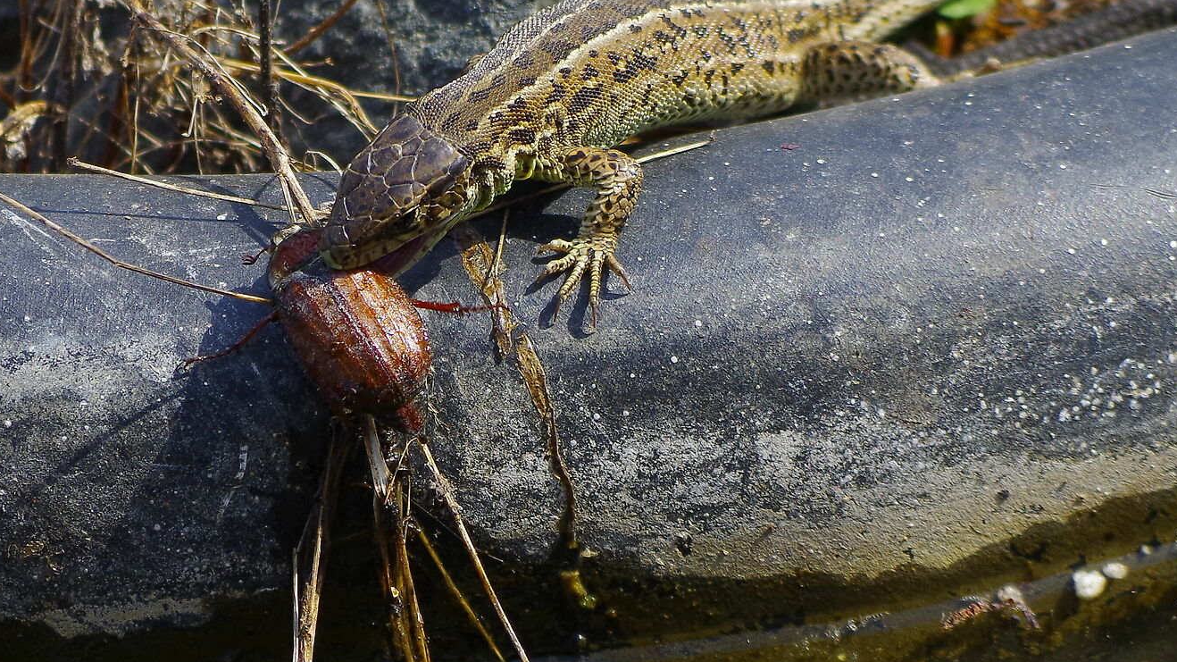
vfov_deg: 1.4
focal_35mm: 857
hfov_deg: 2.5
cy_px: 237
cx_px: 488
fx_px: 26743
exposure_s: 1/350
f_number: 8
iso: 280
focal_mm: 300
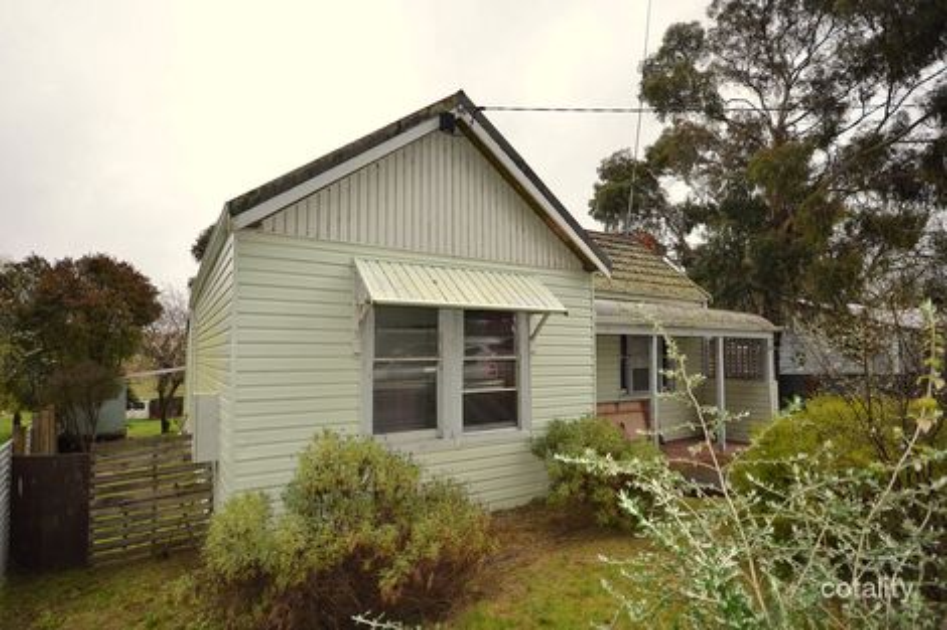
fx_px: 473
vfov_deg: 67.3
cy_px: 315
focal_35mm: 18
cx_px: 474
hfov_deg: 90.0
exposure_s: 1/250
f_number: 5
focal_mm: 12
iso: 100
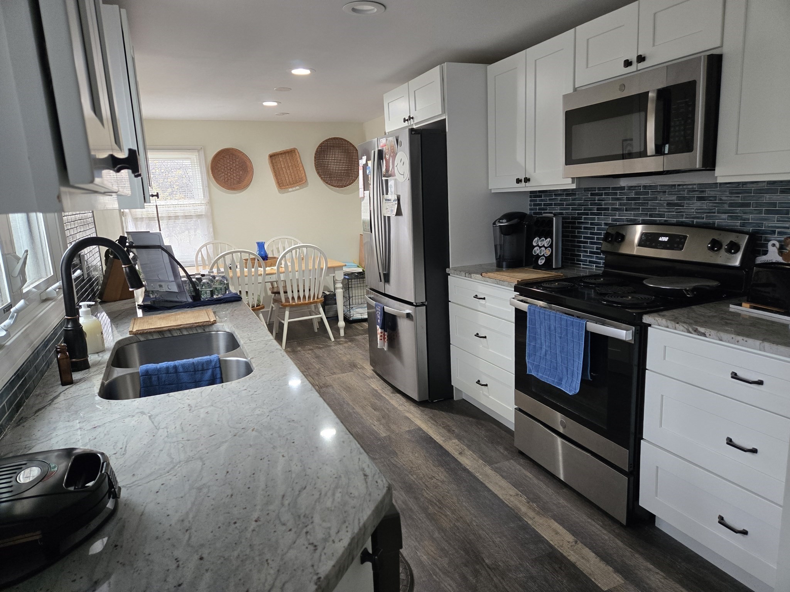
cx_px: 395
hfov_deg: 73.9
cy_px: 296
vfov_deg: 58.9
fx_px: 525
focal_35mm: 23
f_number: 1.8
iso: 320
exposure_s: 1/120
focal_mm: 5.4
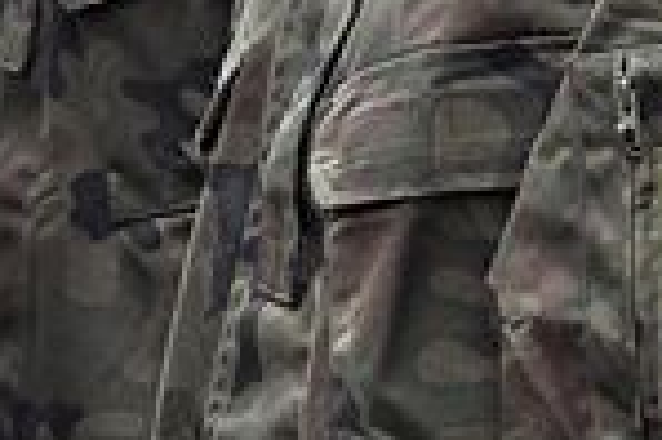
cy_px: -211
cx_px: 1053
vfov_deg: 4.0
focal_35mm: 342
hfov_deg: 6.0
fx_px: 6282
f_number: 8
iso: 500
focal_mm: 40
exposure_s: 1/250
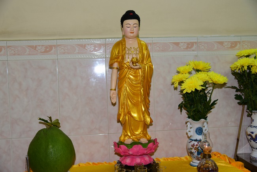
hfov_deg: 50.7
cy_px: 86
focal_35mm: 38
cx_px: 128
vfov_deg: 35.1
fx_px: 271
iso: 320
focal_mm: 38
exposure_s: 1/60
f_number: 4
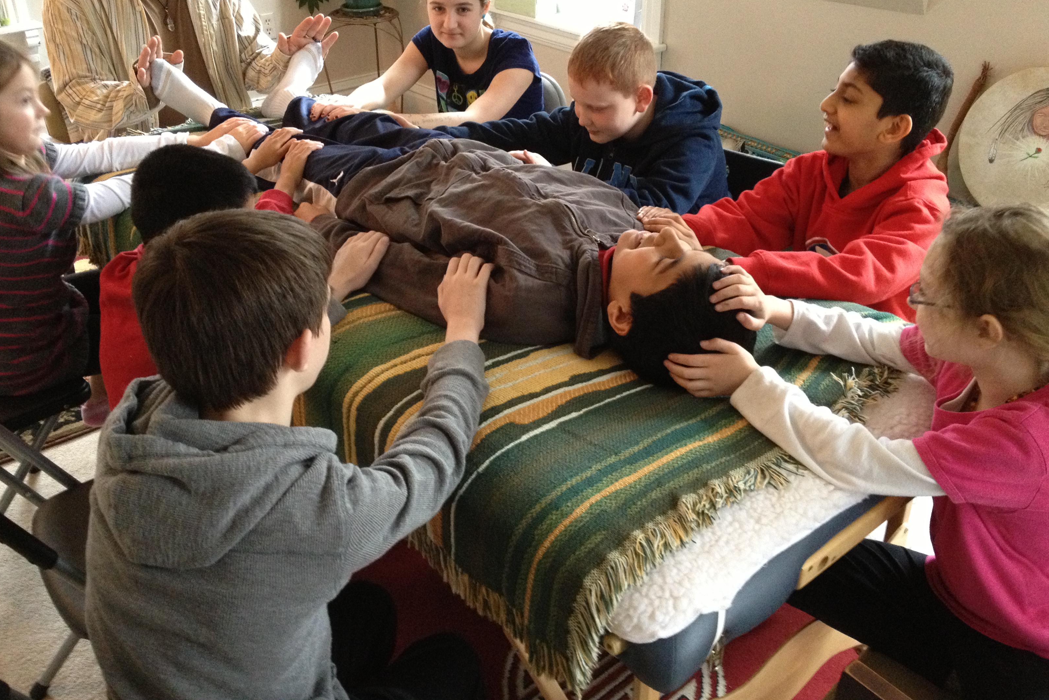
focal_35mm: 37
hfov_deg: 51.9
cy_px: 303
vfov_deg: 35.9
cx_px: 526
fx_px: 1078
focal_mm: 4.28
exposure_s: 1/20
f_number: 2.4
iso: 400
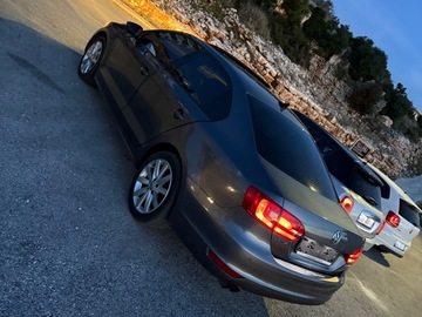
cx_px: 211
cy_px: 158
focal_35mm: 24
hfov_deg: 71.6
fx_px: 293
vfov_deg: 56.8
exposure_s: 1/25
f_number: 1.78
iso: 800
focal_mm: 6.76
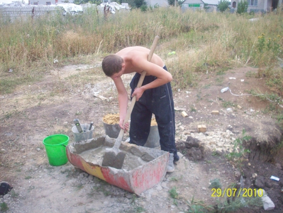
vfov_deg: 38.7
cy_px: 106
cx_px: 142
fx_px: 303
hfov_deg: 50.1
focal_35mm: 37
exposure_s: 1/64
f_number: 2.8
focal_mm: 6.2
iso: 146
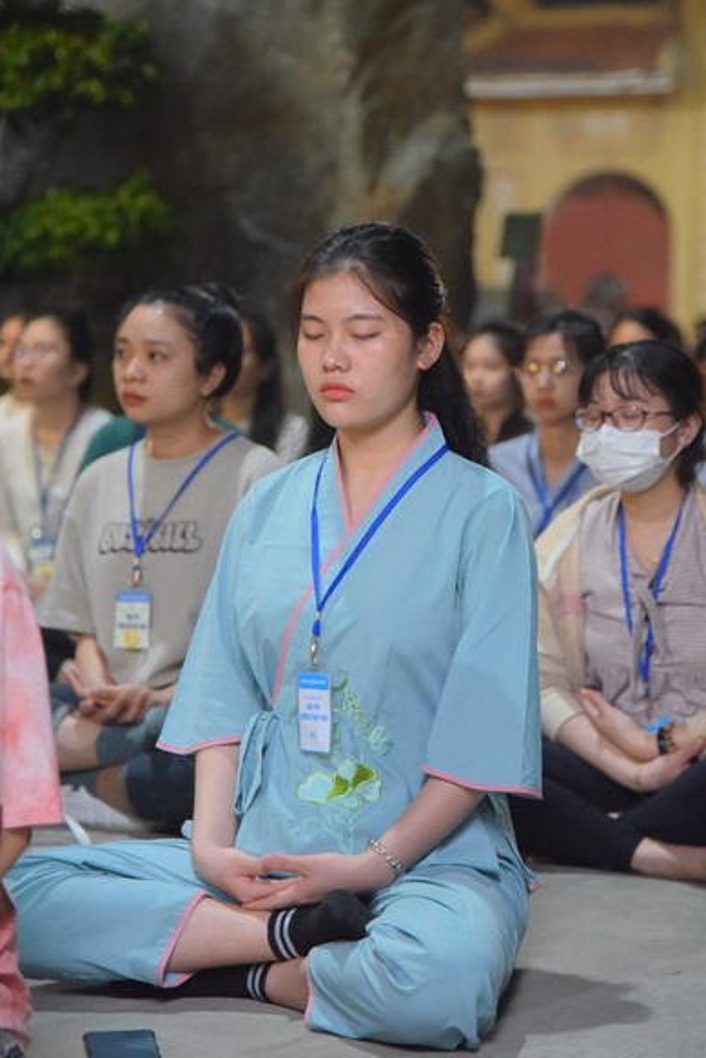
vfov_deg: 17.5
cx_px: 373
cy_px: 472
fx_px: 3439
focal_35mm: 117
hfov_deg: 11.7
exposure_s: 1/80
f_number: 4
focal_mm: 105
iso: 2500
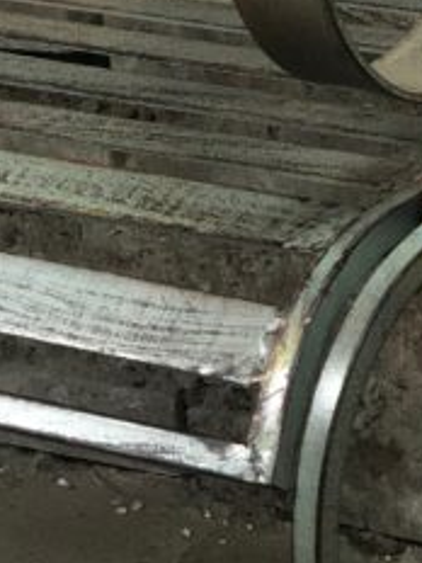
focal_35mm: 230
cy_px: 177
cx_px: 572
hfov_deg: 6.4
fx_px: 3739
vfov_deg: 8.6
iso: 125
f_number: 2.4
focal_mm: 6
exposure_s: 1/25
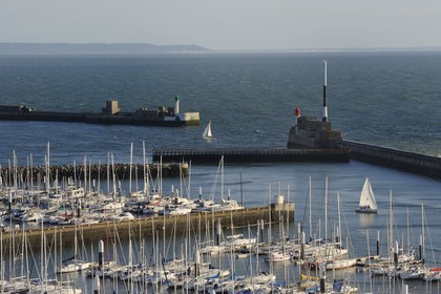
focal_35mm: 125
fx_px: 1531
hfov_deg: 16.4
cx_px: 220
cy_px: 147
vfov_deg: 11.0
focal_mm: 125
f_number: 7.1
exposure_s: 1/400
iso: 200
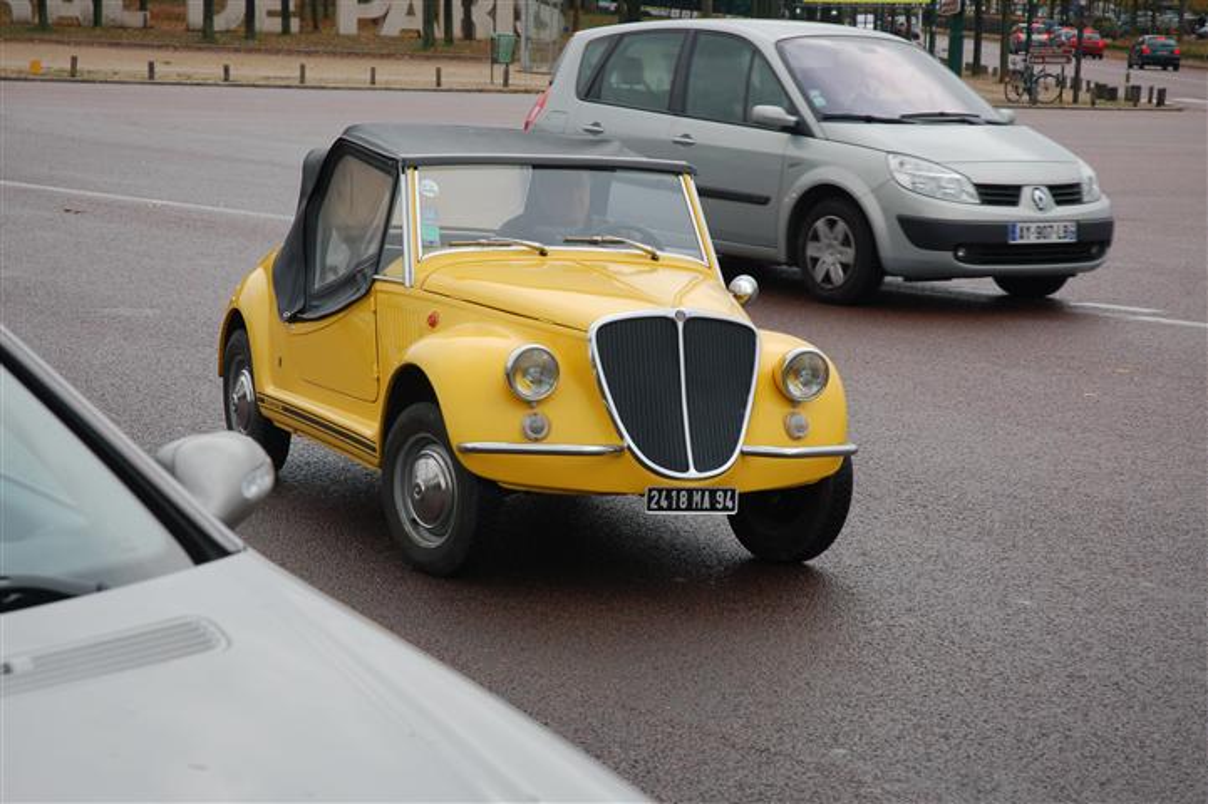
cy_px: 402
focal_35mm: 90
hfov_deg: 22.6
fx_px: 3018
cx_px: 604
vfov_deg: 15.2
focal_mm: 60
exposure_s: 1/400
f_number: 5
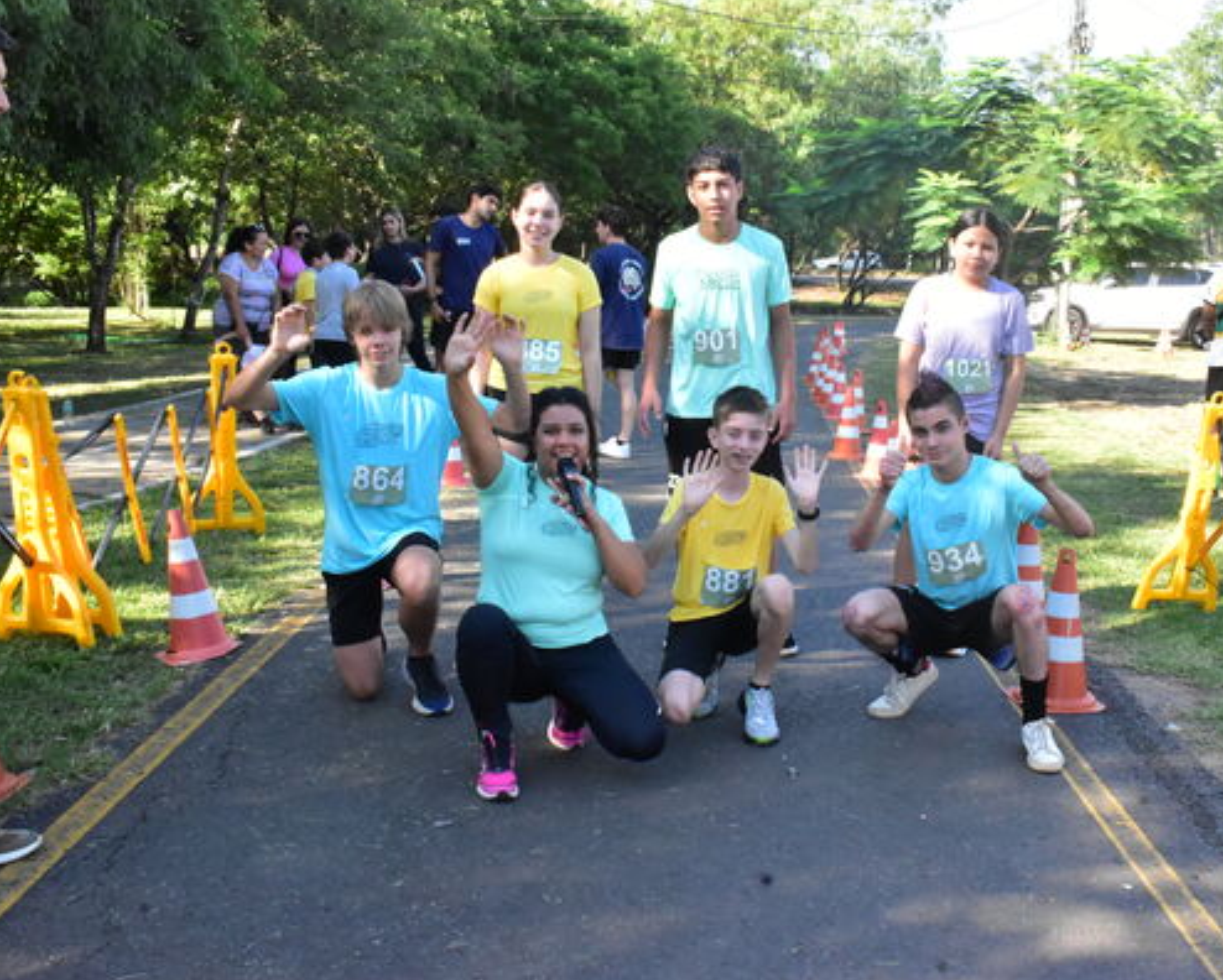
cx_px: 730
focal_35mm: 41
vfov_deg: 36.5
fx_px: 1485
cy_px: 490
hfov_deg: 44.5
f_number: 25
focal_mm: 24
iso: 3200
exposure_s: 1/200
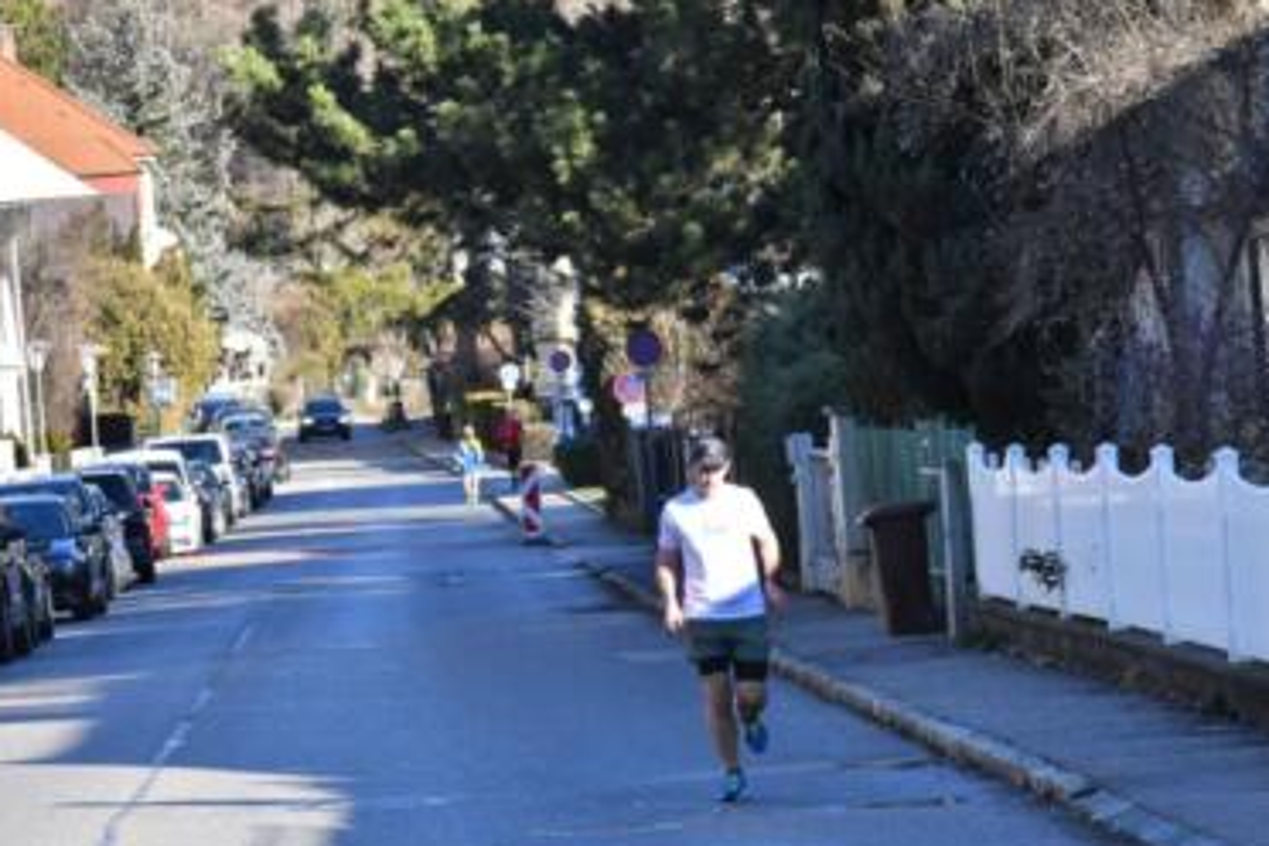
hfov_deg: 9.7
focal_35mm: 212
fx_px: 7461
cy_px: 507
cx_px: 662
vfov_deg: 6.5
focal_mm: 105
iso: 2000
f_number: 14
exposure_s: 1/800
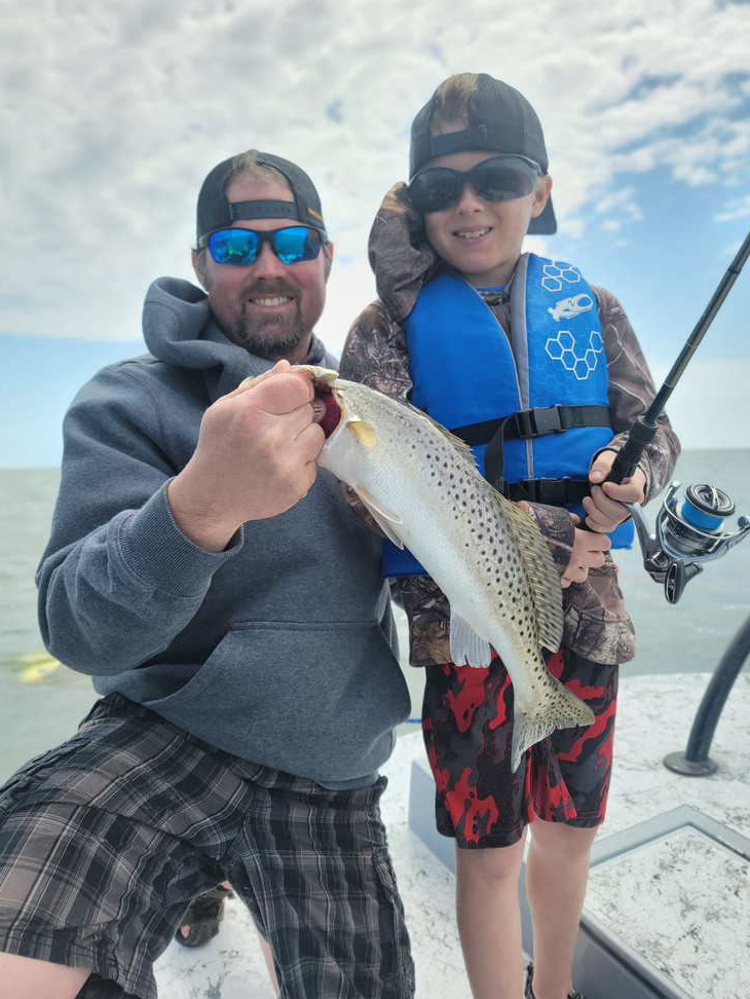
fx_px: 722
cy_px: 490
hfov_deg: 54.9
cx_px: 376
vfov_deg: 69.4
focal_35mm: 25
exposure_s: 1/688
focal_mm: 6.7
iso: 16
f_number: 1.8
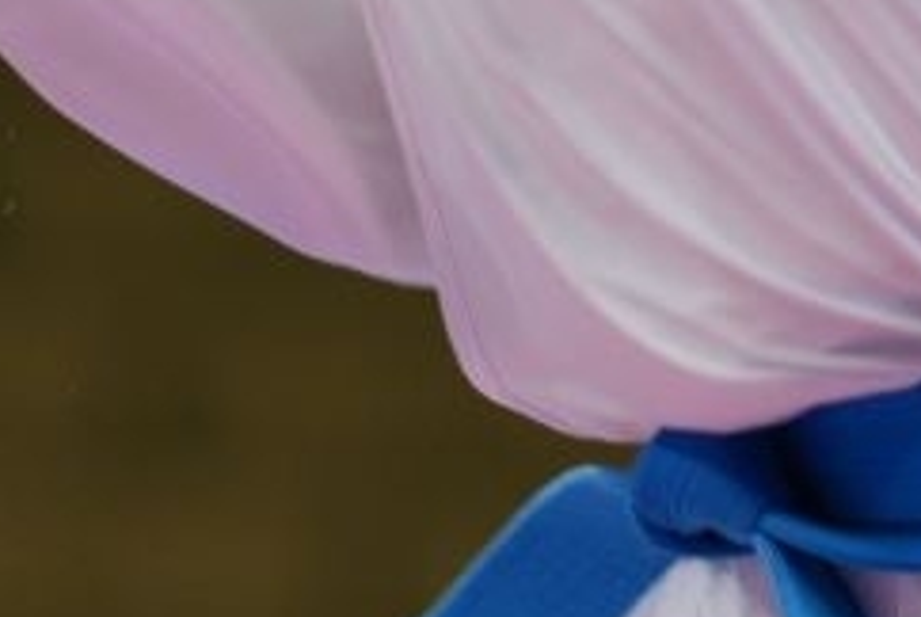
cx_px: 194
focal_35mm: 1084
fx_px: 27765
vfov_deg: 1.3
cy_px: -4
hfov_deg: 1.9
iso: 200
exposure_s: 1/320
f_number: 2.8
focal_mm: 146
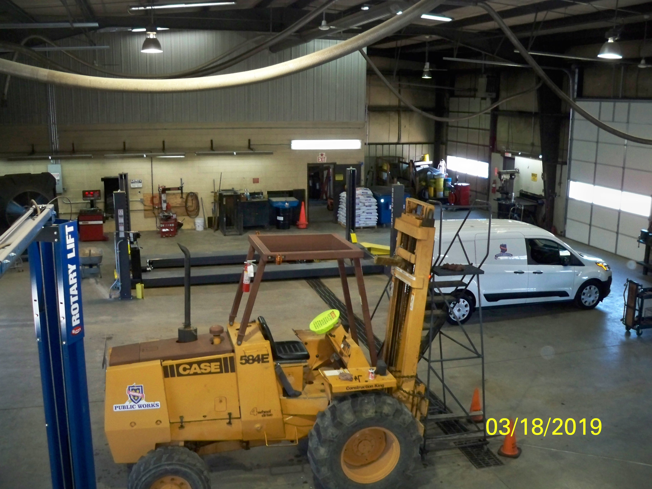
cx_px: 326
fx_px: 659
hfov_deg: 52.6
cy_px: 244
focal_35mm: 35
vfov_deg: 40.7
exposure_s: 1/60
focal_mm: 6.3
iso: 400
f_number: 3.1
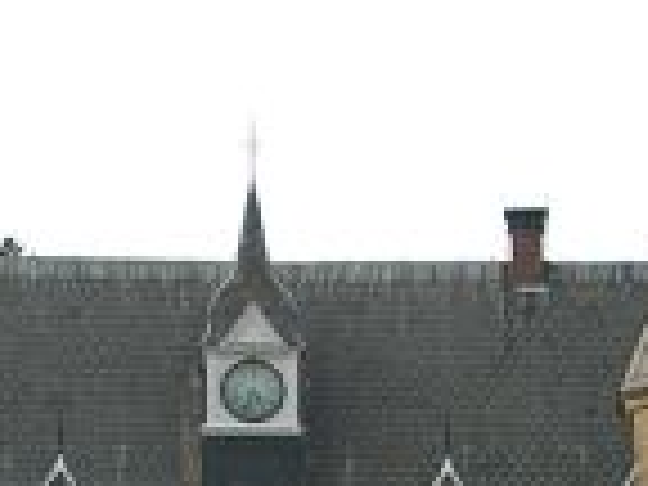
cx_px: 238
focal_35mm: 222
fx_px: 4156
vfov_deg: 6.7
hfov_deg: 8.9
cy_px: 500
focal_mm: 8.4
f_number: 4
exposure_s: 1/360
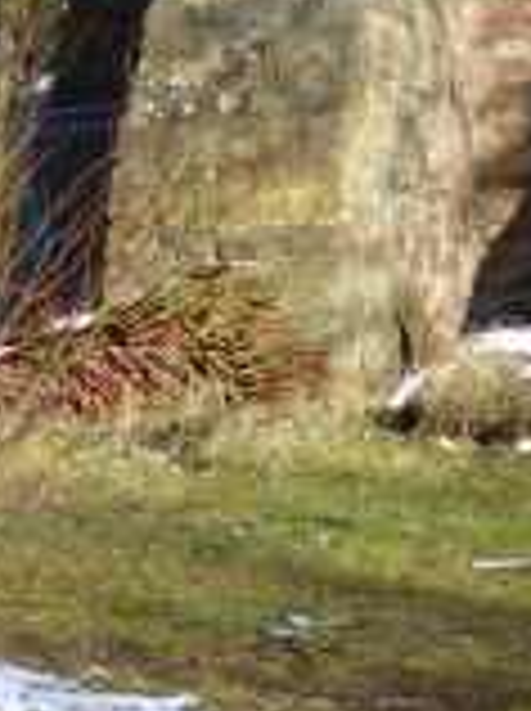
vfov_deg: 12.2
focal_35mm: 152
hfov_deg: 9.5
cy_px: -441
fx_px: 3117
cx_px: 765
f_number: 3.9
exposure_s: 1/400
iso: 100
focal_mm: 6.9
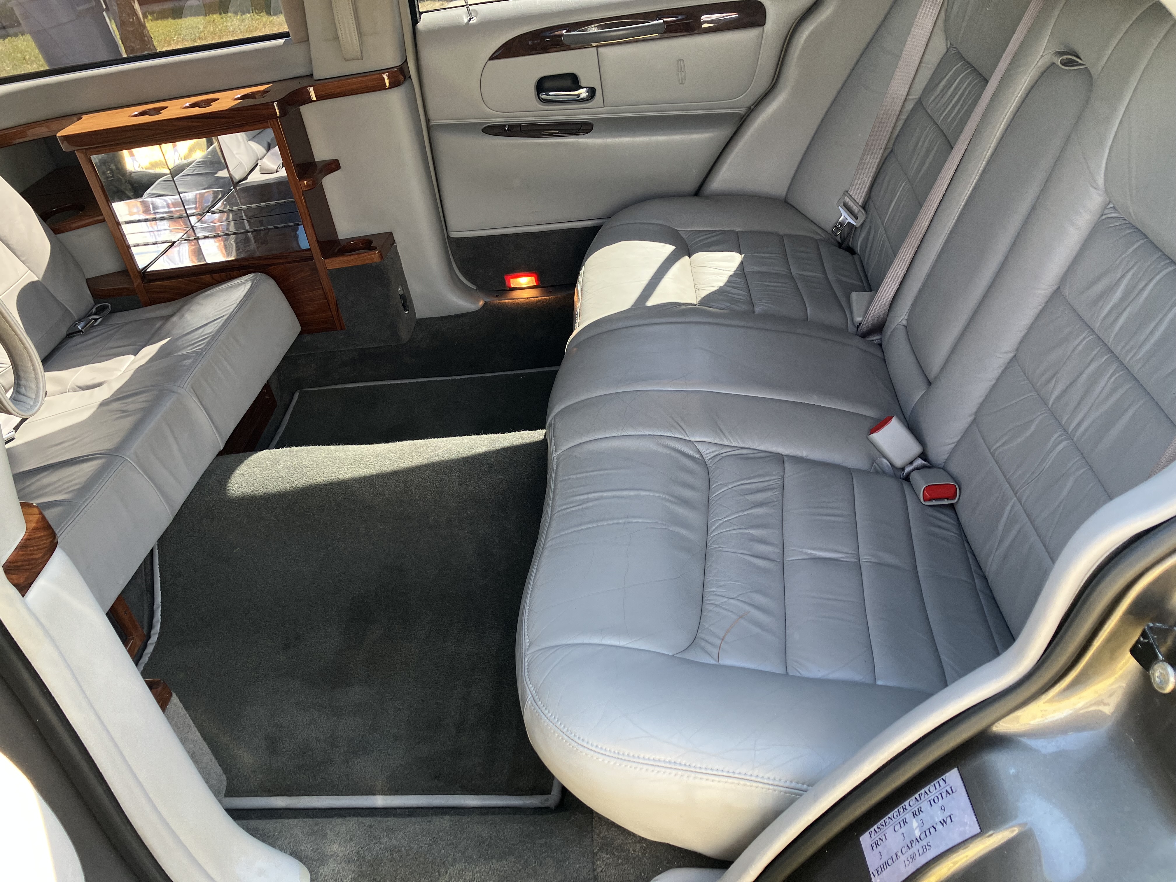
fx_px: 951
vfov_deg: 49.7
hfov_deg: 63.4
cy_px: 441
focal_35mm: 28
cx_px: 588
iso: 50
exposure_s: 1/121
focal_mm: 3.99
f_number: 1.8
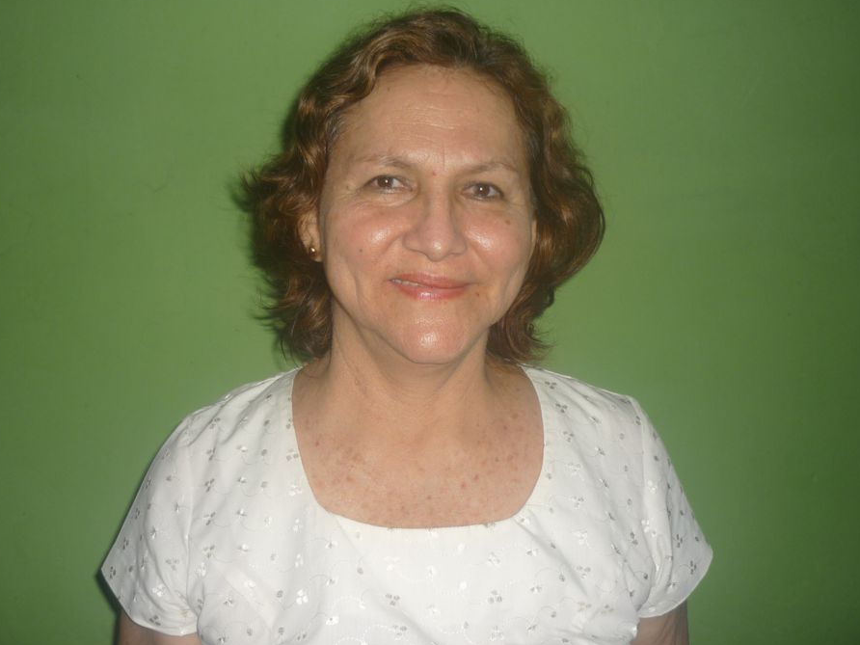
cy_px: 309
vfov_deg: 38.7
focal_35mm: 37
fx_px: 919
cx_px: 390
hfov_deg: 50.1
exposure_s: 1/30
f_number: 2.8
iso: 100
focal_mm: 5.5
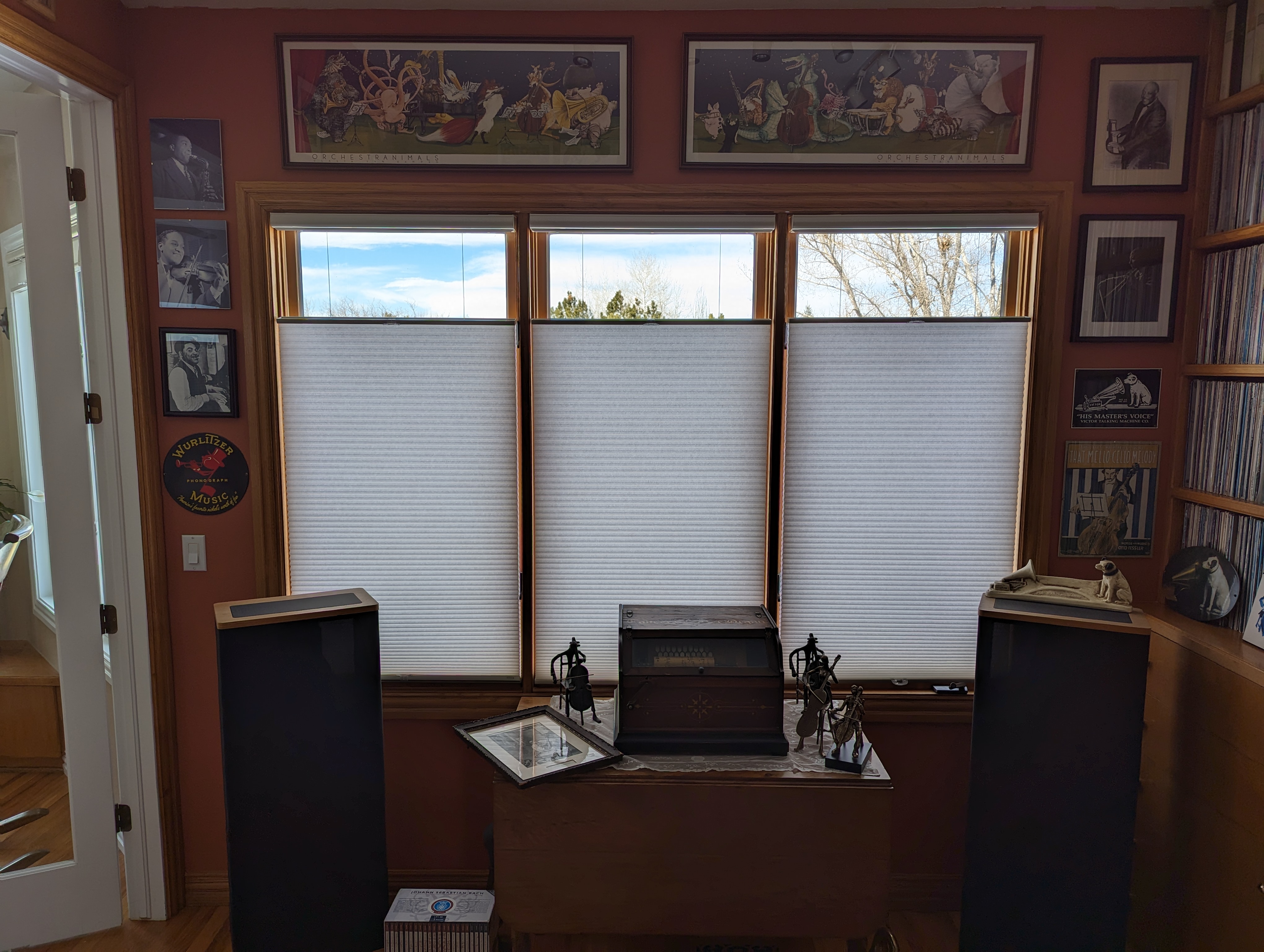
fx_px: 878
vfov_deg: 56.9
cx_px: 632
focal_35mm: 24
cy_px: 476
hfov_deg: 71.5
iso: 34
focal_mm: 6.81
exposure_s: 1/662
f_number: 1.85
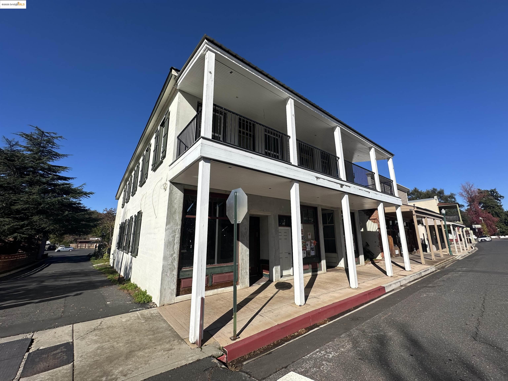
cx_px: 254
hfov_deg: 102.1
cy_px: 190
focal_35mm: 14
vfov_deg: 85.7
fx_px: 205
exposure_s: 1/3861
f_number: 2.2
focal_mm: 2.22
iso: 50
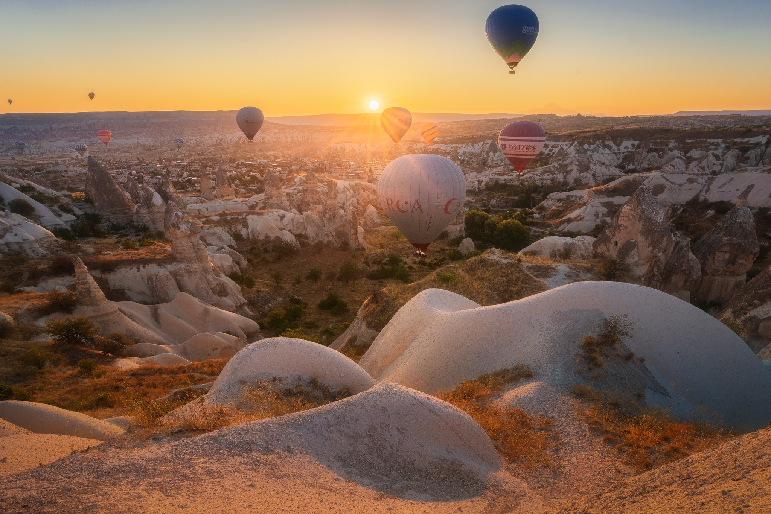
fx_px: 300
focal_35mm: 14
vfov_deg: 81.2
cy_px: 257
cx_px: 386
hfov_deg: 104.2
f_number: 11
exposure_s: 1/125
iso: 100
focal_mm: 14
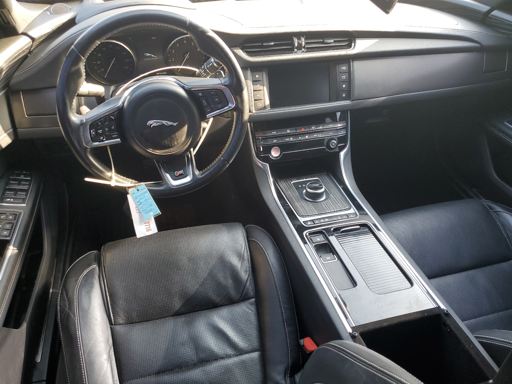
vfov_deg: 53.1
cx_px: 256
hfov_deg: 67.3
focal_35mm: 26
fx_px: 385
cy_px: 192
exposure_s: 1/60.2
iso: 54
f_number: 1.5
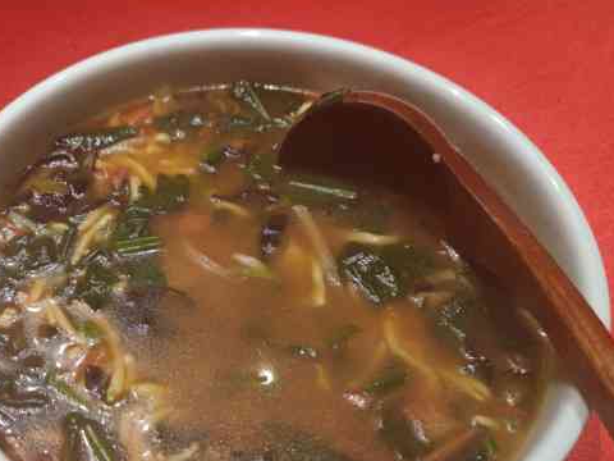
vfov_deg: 39.9
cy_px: 326
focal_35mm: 35
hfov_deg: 52.0
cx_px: 228
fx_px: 621
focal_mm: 6.72
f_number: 1.69
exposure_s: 1/100
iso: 247
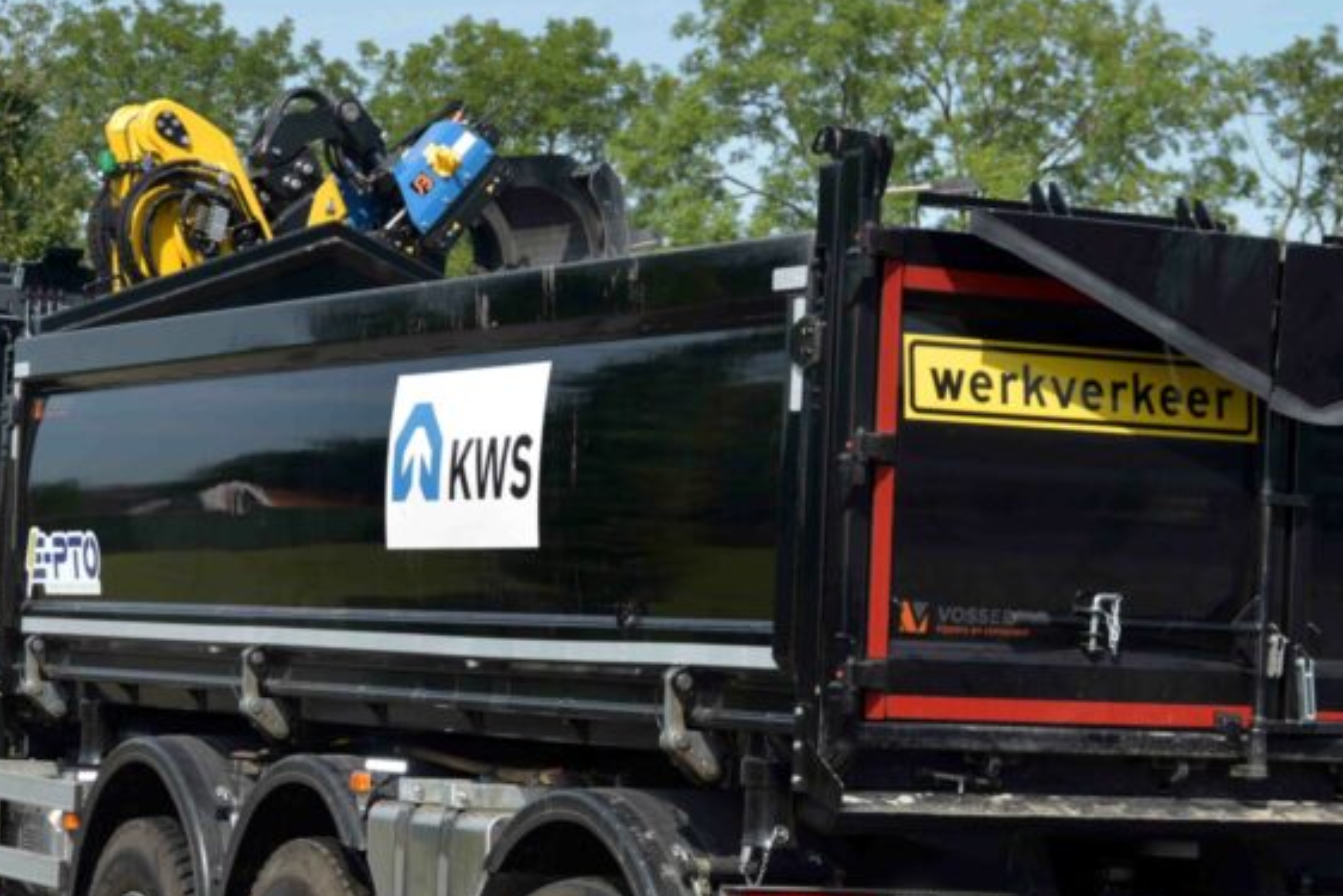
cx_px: 655
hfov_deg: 18.1
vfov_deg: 12.1
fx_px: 4216
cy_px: 597
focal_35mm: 113
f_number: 6.3
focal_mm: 62
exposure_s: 1/640
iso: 250
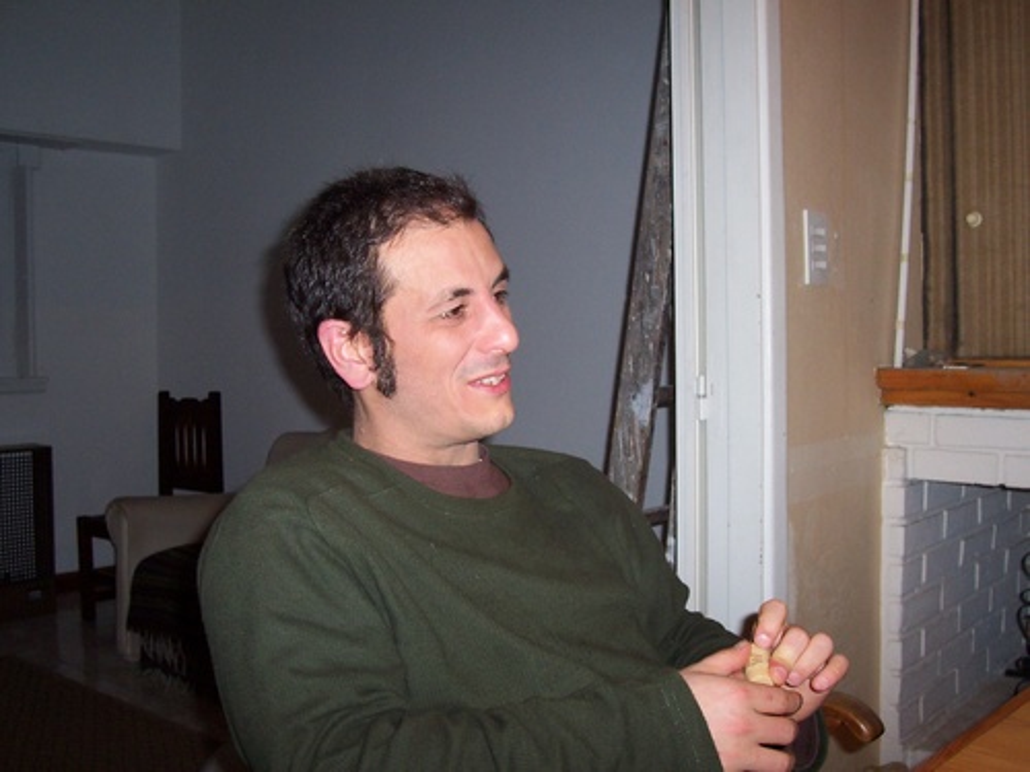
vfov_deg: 38.7
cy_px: 386
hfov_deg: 50.1
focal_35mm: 37
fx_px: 1101
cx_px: 515
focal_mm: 5.6
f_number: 2.8
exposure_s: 1/60
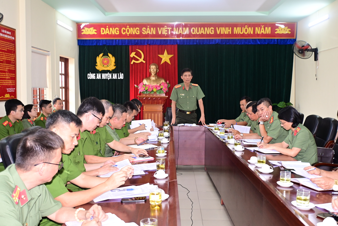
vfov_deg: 33.5
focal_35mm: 40
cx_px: 169
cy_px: 113
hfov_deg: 48.4
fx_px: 376
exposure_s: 1/200
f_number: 5
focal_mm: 27
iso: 1600
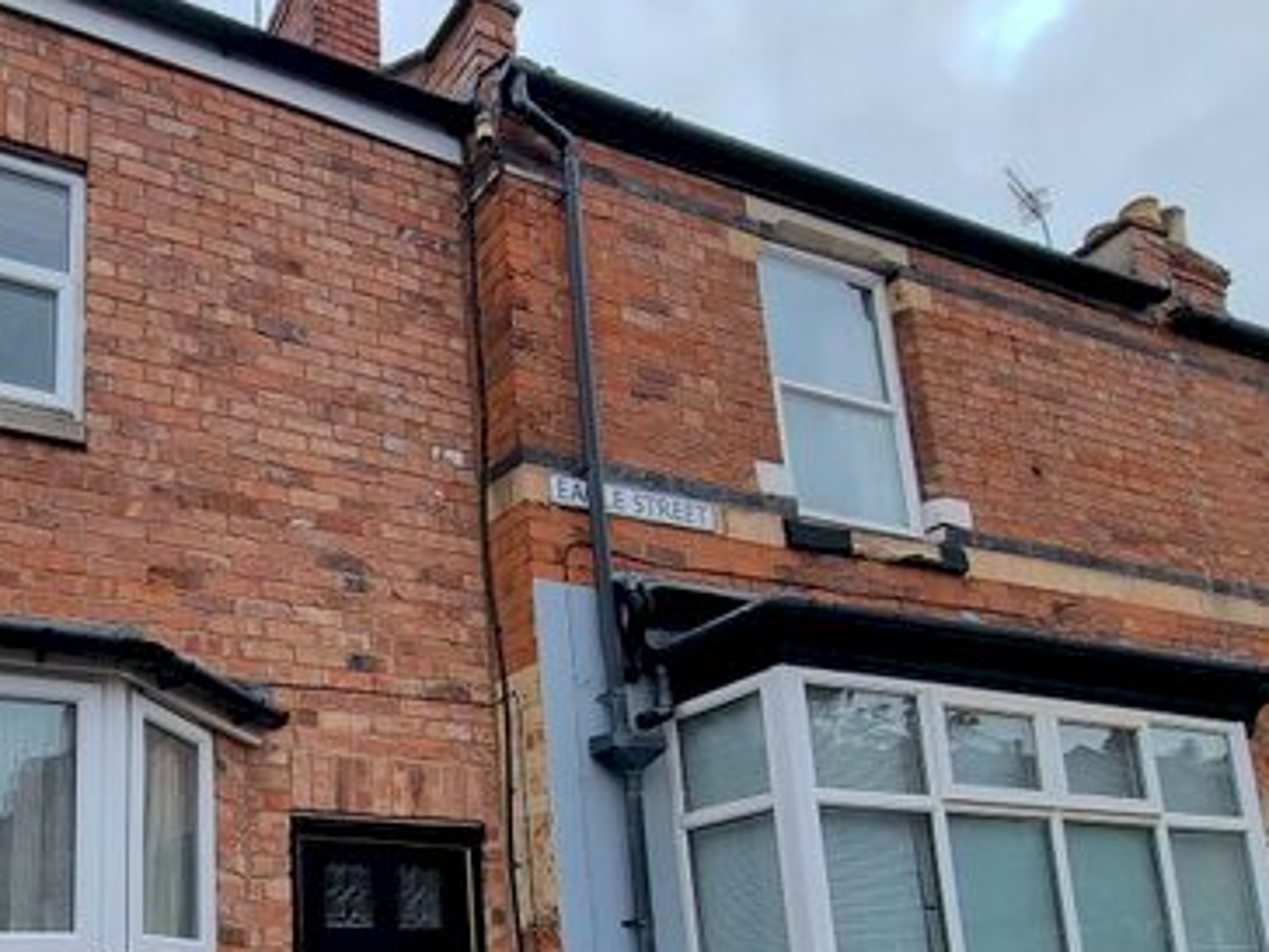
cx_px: 248
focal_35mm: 25
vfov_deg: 50.1
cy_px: 818
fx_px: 916
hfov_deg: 63.2
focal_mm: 2.2
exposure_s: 1/1344
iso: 50
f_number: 2.2
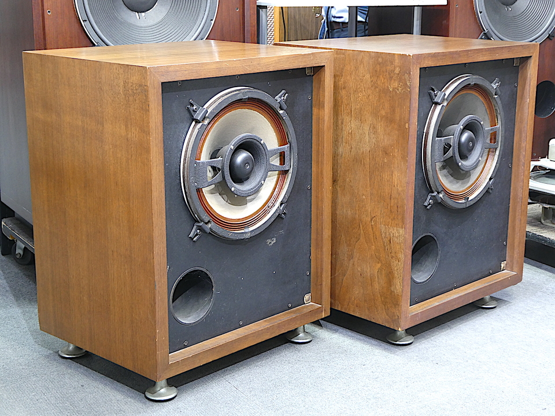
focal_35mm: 57
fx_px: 914
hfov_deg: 33.8
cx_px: 278
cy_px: 208
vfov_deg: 25.7
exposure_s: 1/1.3
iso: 200
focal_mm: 10.3
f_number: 4.2
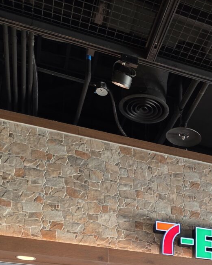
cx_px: 234
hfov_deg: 24.1
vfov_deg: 28.4
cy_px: 305
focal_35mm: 59
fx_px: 462
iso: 80
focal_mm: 6.3
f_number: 1.7
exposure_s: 1/120
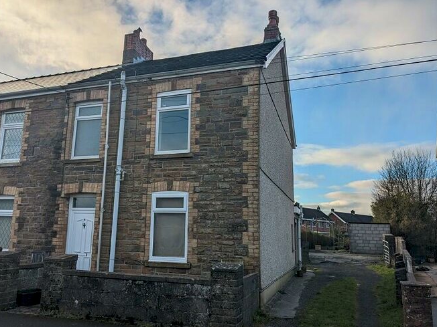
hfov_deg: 61.6
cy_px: 174
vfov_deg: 48.2
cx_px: 210
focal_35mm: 29
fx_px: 366
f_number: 1.73
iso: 43
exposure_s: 1/3344
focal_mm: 4.38
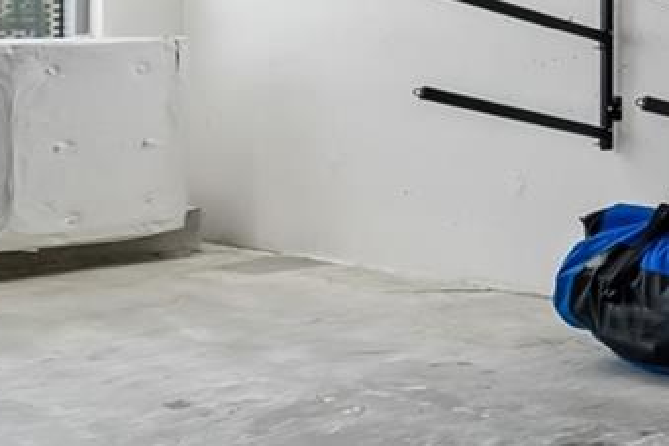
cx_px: 1258
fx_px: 1393
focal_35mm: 75
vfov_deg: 17.3
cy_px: -104
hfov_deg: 19.2
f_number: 7.1
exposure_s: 1/80
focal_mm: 11
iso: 100
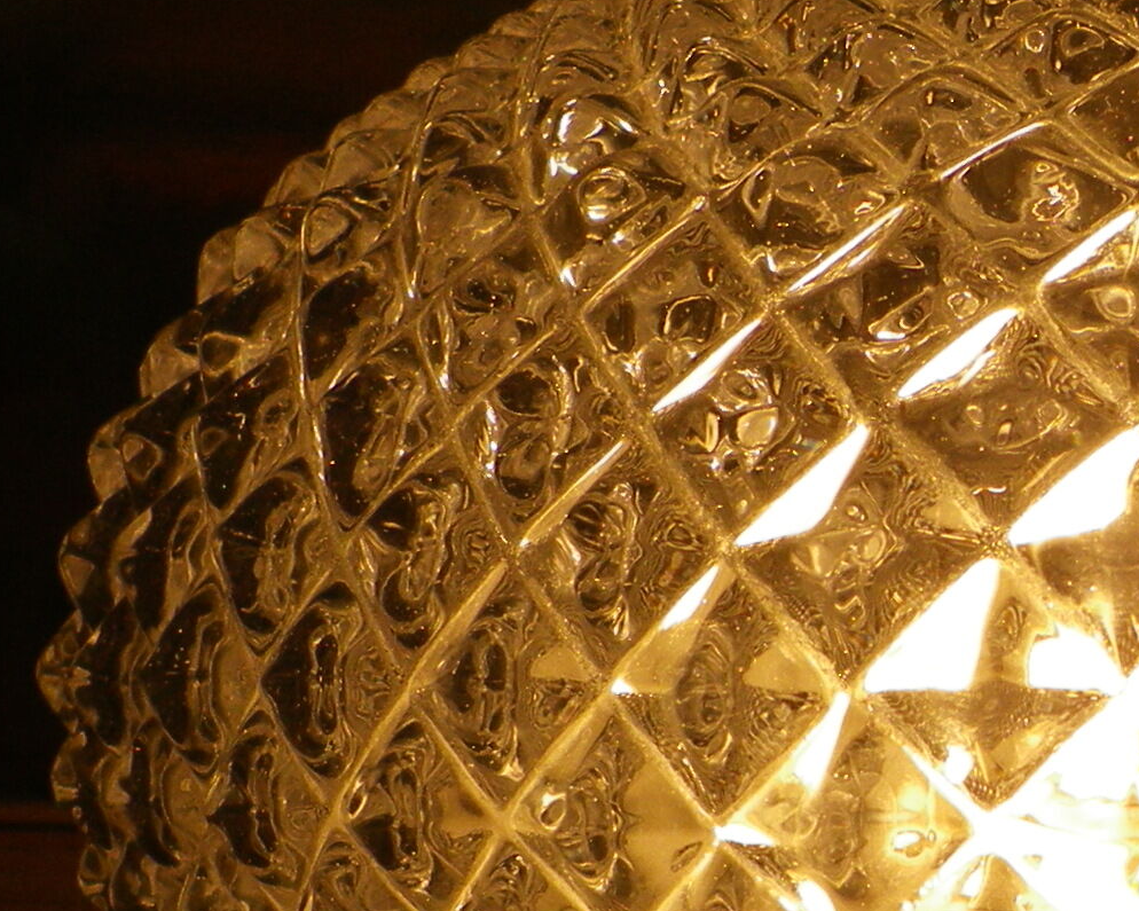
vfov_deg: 13.9
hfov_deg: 17.0
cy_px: 776
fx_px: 3708
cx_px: 1218
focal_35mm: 110
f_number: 2.6
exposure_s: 1/250
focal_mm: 4.9
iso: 64
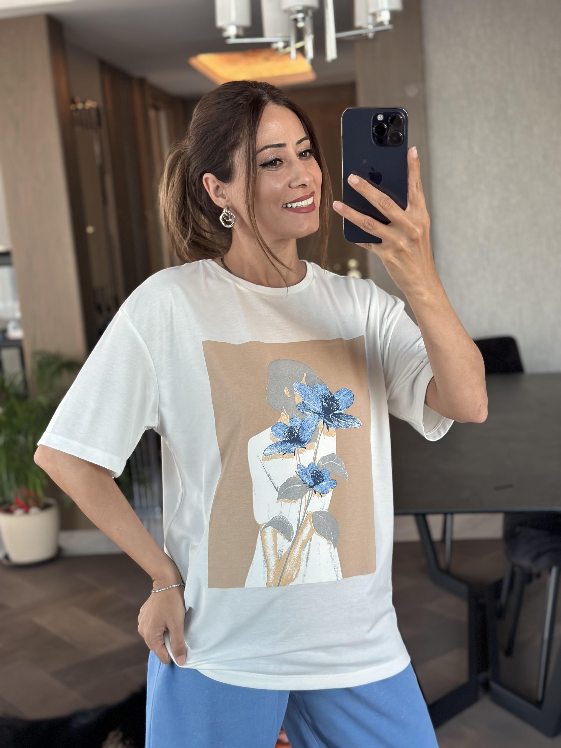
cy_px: 374
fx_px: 1037
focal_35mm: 48
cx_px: 280
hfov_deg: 30.3
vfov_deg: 39.7
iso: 250
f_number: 1.78
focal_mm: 6.86
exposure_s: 1/60
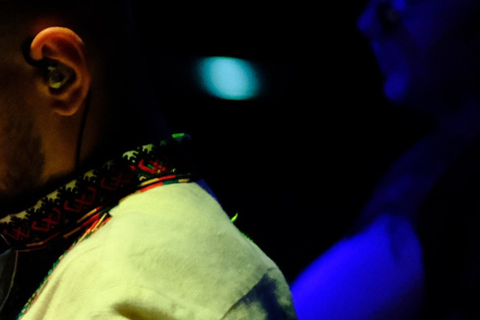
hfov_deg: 5.1
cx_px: -642
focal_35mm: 393
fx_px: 5241
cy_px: 555
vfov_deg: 3.5
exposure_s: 1/800
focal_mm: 56
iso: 3200
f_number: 1.2
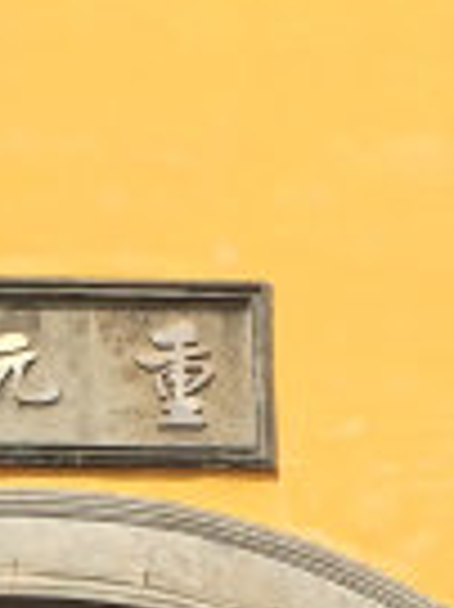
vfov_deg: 9.3
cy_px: 973
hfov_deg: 7.2
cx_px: -117
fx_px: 3591
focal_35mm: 205
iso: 40
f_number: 2.2
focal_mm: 4.12
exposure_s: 1/2564
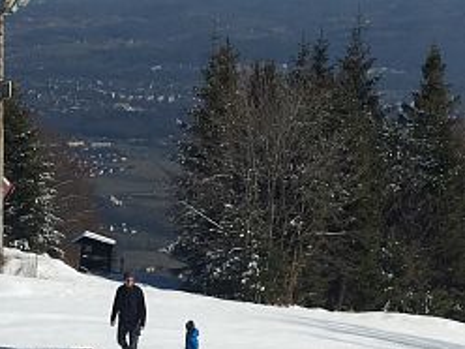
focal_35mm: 117
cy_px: 221
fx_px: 1572
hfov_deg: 16.8
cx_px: 126
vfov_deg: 12.7
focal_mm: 4.15
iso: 25
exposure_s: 1/3663
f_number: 2.2
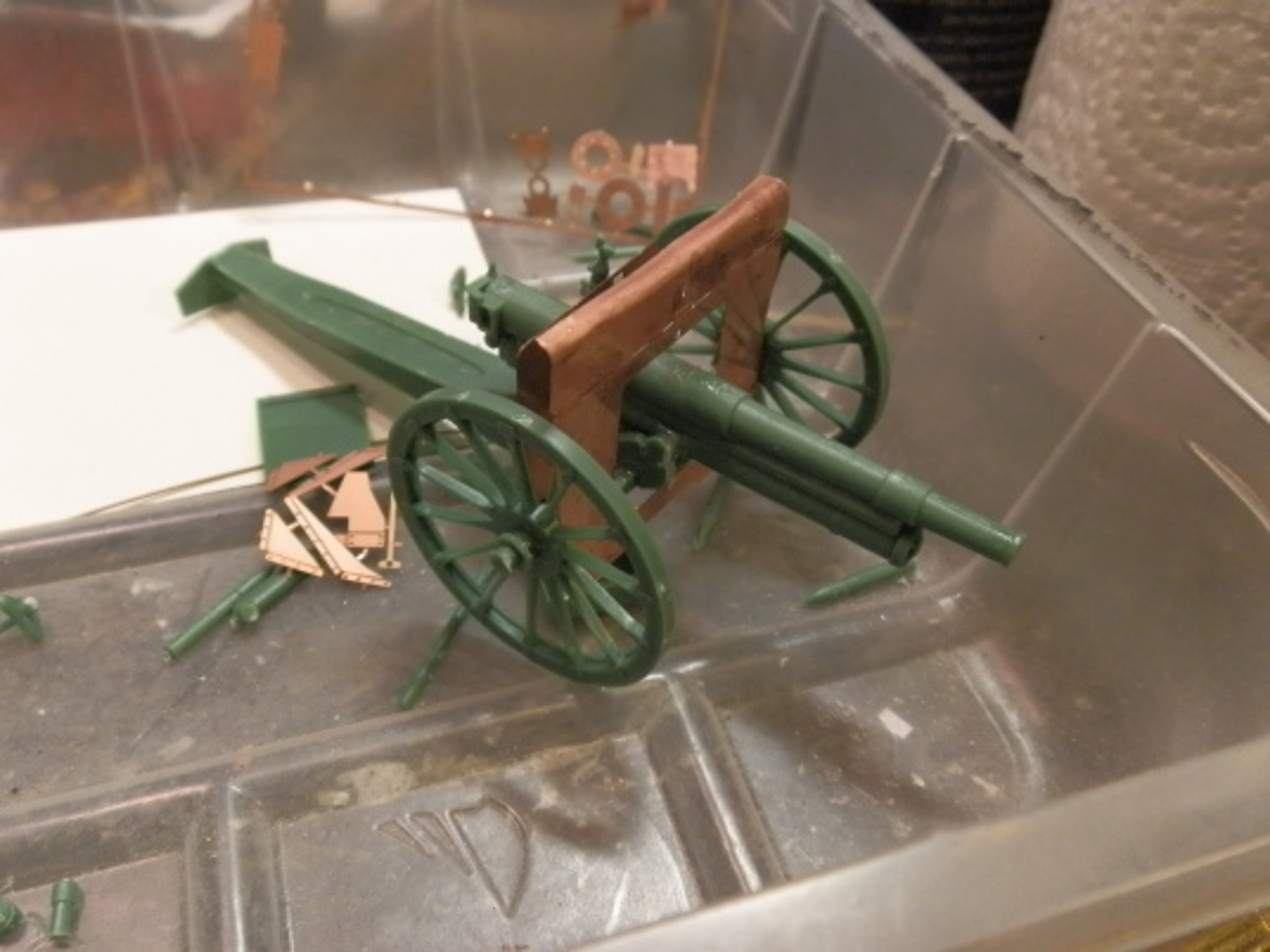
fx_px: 1027
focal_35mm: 28
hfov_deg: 63.4
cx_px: 635
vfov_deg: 49.7
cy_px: 476
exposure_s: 1/100
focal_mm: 5
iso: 400
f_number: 3.1
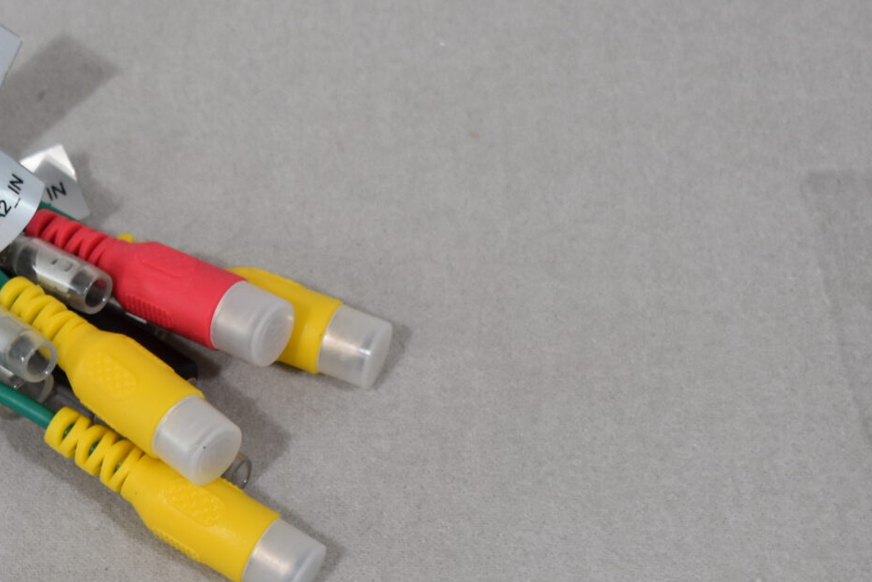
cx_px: -6
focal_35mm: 164
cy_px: 592
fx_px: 3973
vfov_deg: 8.3
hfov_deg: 12.4
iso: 400
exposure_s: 1/125
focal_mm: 40
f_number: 5.6
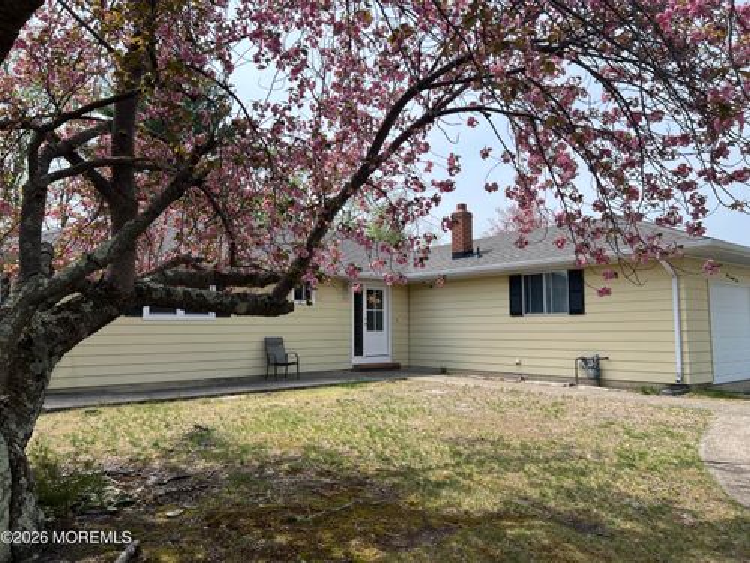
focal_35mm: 26
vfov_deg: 53.1
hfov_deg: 67.3
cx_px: 375
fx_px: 563
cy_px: 282
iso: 50
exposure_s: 1/2915
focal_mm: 5.7
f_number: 1.5
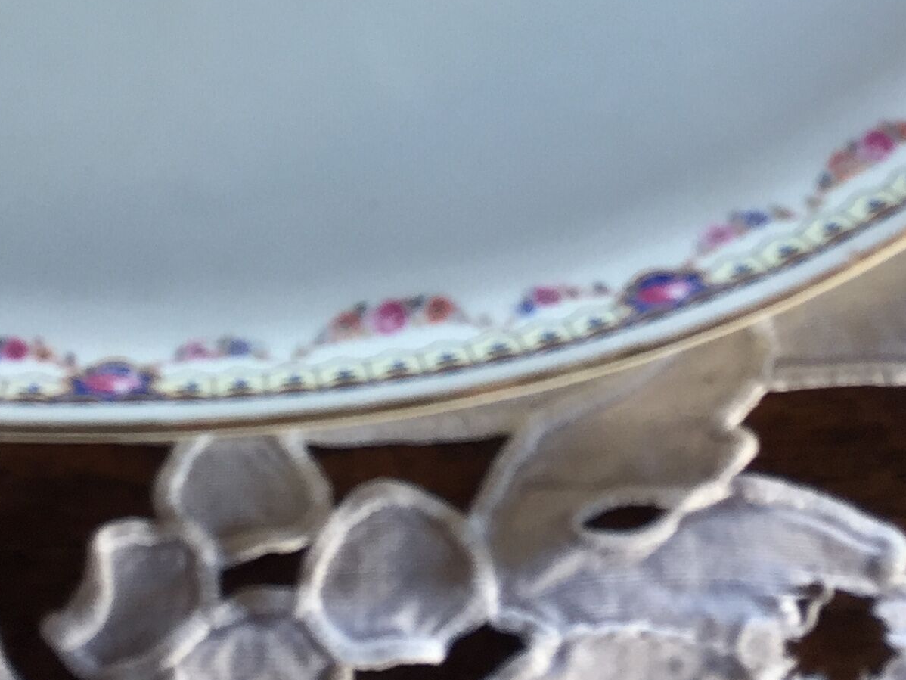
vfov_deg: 17.6
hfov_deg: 24.3
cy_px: -186
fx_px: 2068
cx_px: 170
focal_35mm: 79
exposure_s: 1/50
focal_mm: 4.15
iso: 40
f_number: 2.2
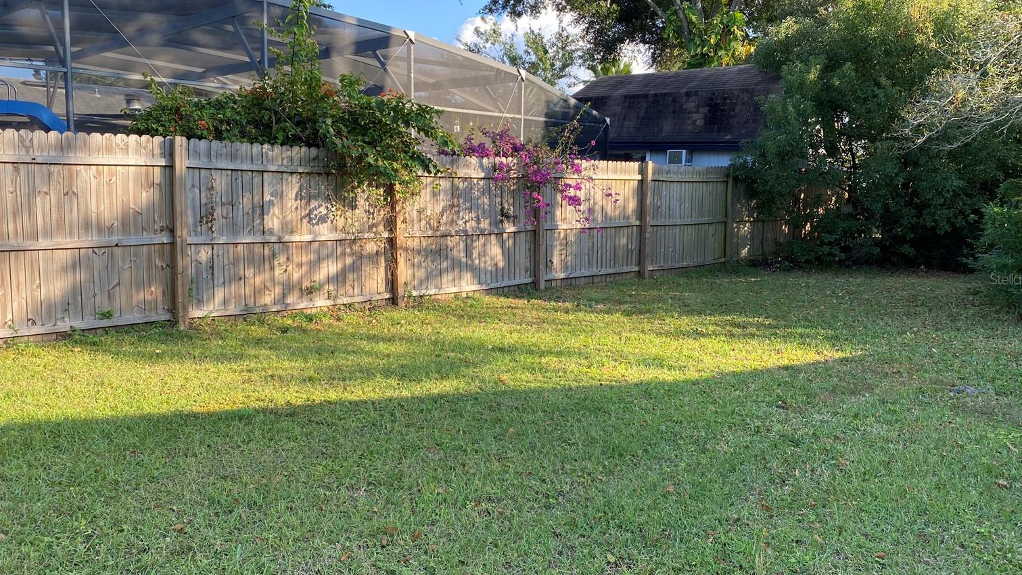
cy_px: 279
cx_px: 513
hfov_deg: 64.3
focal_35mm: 30
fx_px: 813
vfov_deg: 38.9
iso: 32
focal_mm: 4.25
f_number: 1.8
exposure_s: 1/375
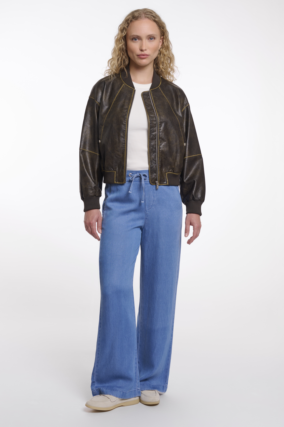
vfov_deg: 36.3
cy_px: 214
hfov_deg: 24.6
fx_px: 652
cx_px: 142
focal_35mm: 55
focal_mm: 55
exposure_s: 1/160
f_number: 8
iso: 125
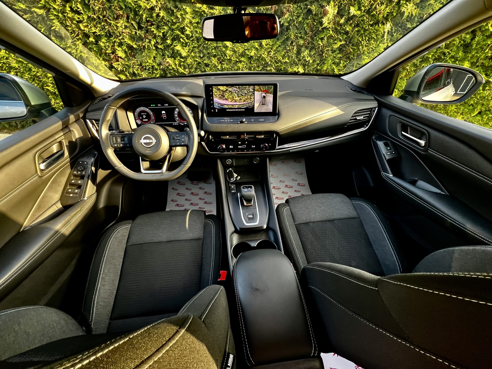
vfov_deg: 89.9
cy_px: 184
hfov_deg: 106.2
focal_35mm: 13
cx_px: 246
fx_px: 185
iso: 250
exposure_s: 1/99
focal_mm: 1.57
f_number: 1.8
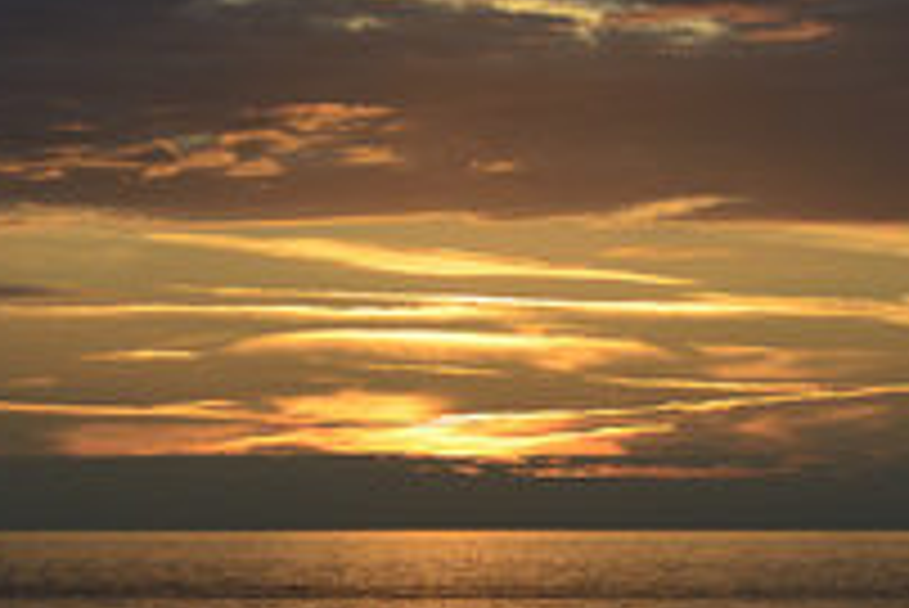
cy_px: 522
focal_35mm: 311
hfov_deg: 6.6
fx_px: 7858
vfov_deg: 4.4
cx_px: 495
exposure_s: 1/1000
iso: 400
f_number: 4
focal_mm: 70
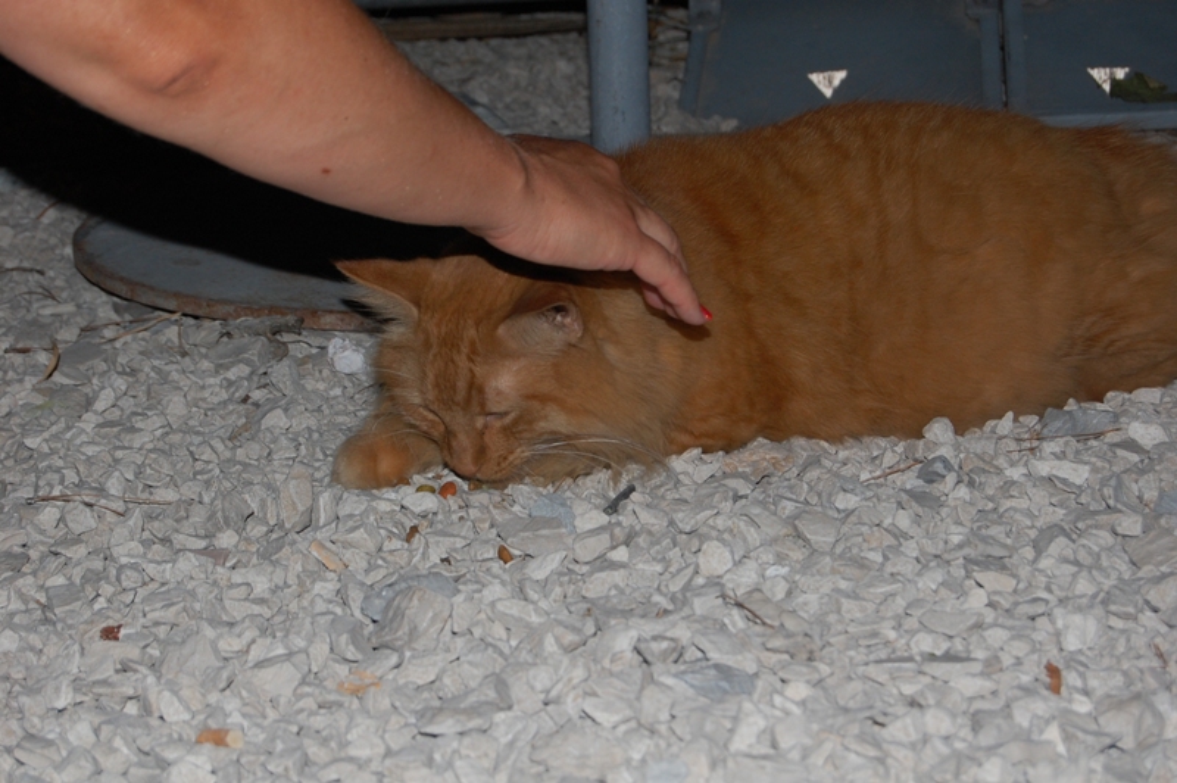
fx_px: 2695
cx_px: 588
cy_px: 392
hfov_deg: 24.6
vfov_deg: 16.5
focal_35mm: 82
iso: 400
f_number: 5.6
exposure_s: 1/60
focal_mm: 55
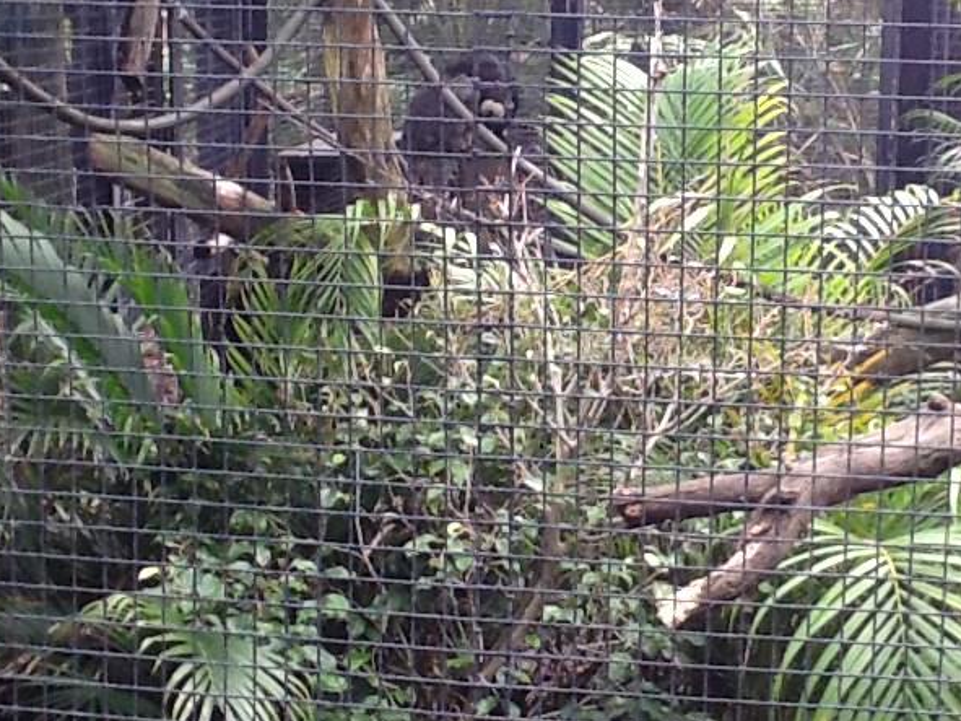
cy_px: 324
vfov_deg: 28.0
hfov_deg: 36.1
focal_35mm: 52
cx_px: 707
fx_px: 1443
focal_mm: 2.03
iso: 80
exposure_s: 1/120
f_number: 2.4
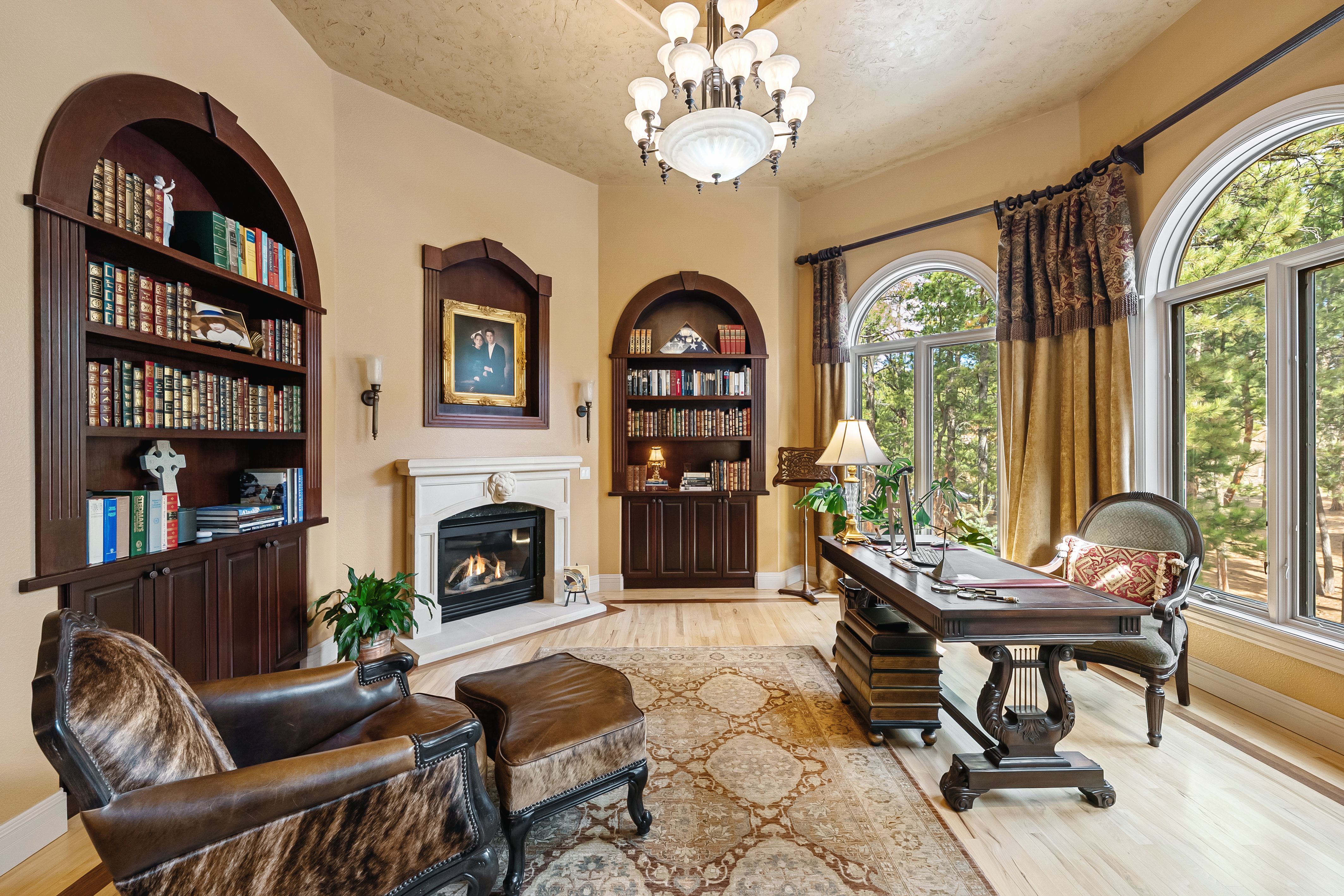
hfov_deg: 104.3
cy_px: 448
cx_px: 672
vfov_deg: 81.2
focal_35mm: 14
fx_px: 523
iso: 640
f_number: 9
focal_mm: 14
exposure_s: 1/3
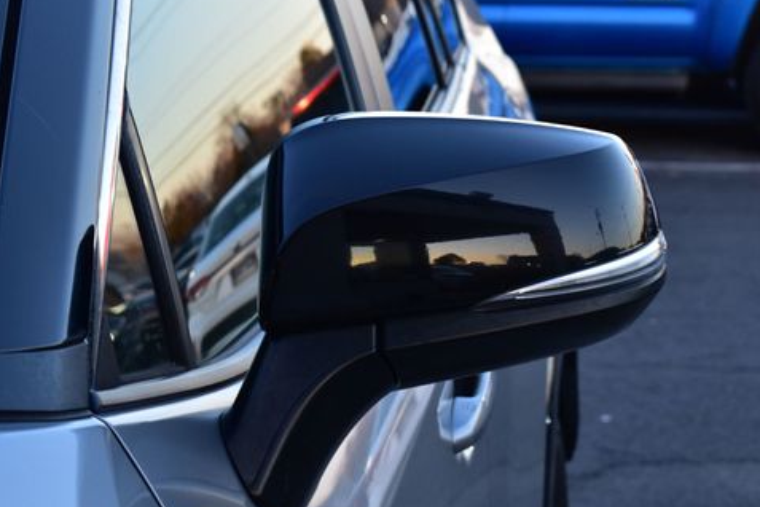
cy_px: 277
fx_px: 2336
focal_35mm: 111
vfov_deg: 12.4
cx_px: 456
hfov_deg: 18.5
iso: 400
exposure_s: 1/50
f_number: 8
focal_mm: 55
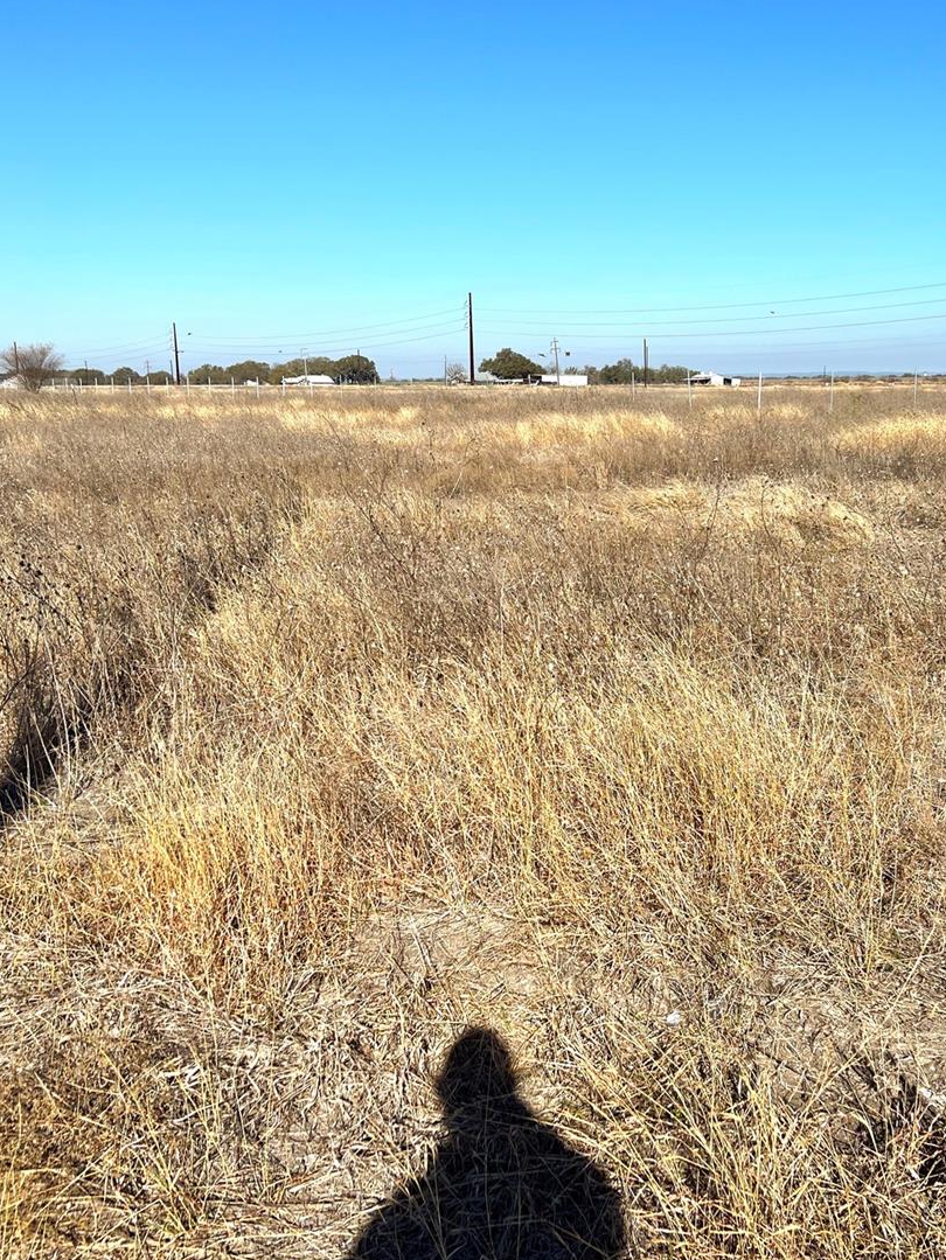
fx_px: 1347
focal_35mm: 37
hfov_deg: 38.4
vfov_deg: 50.1
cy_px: 674
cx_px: 596
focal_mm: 5.7
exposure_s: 1/5319
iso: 50
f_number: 1.5
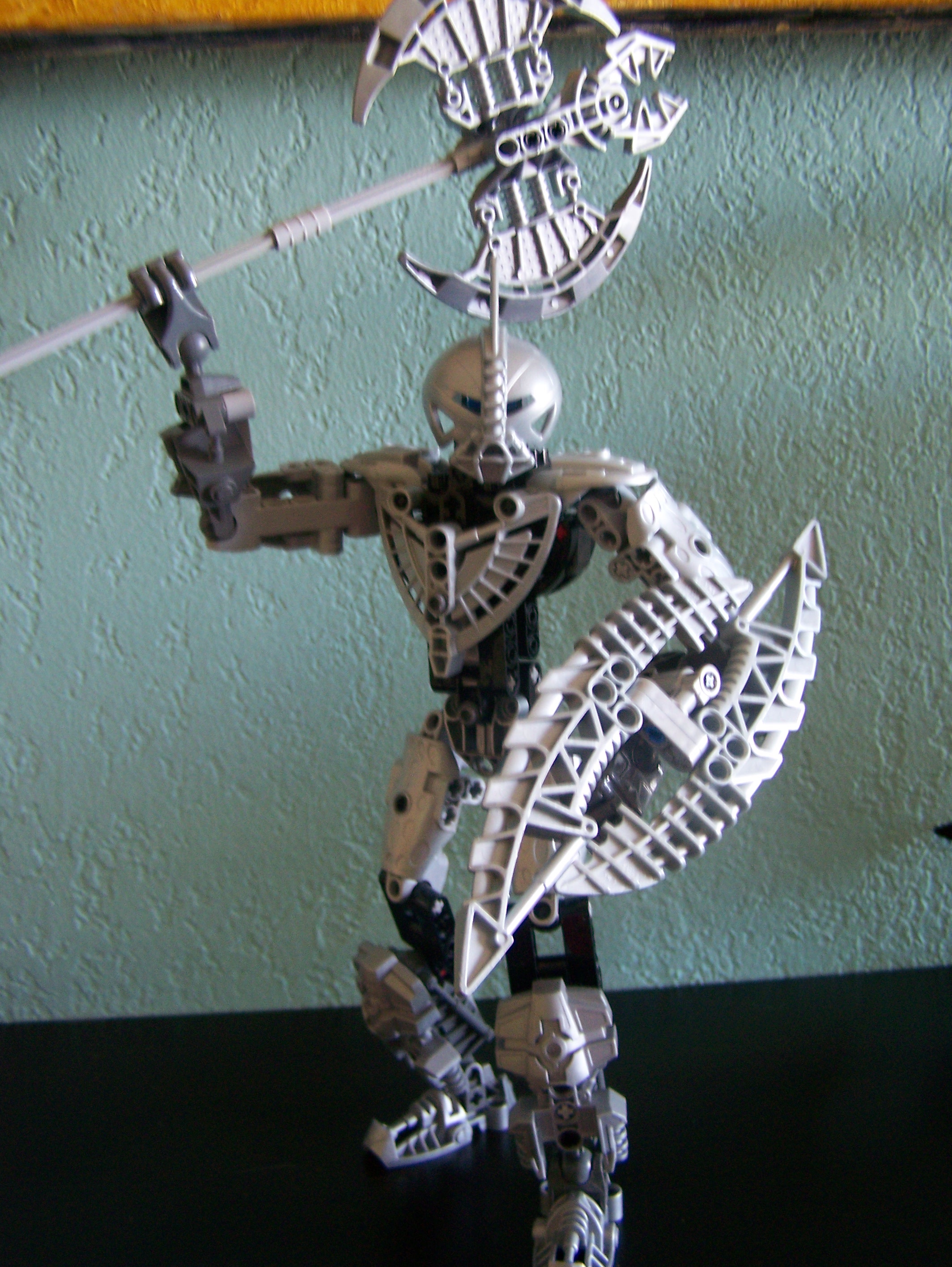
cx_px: 476
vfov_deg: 48.9
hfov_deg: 37.8
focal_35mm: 38
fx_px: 1392
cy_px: 634
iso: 160
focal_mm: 6.3
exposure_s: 1/8
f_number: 2.8
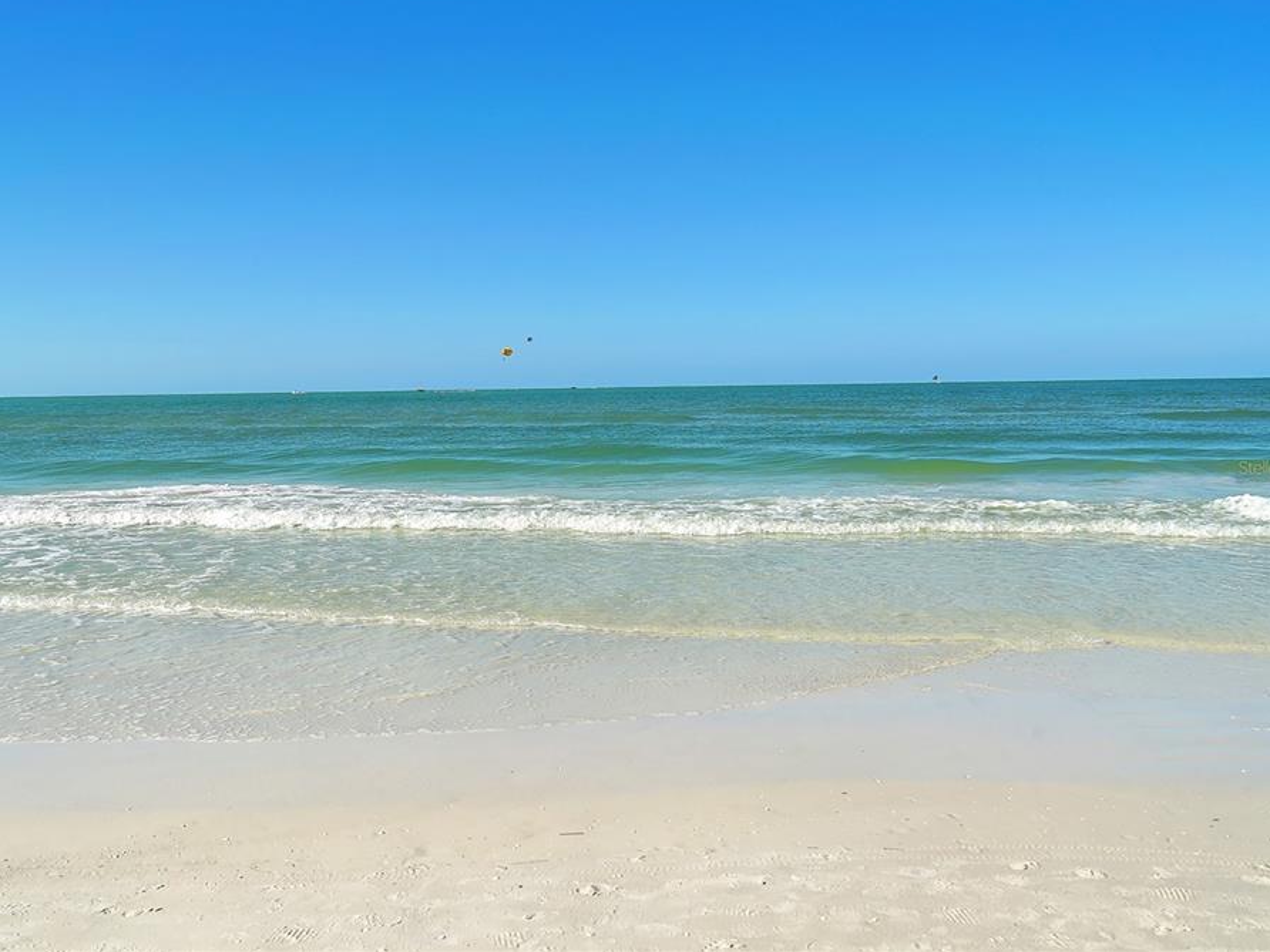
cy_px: 467
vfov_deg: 44.2
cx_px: 591
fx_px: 1174
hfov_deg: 56.8
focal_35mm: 32
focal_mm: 29
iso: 100
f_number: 8
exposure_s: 1/500
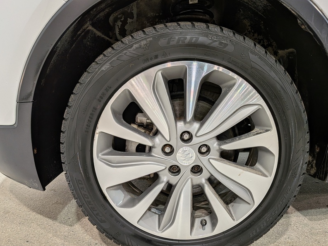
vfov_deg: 45.1
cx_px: 184
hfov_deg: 58.2
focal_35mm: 31
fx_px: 294
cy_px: 153
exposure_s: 1/194
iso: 29
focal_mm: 4.53
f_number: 1.7
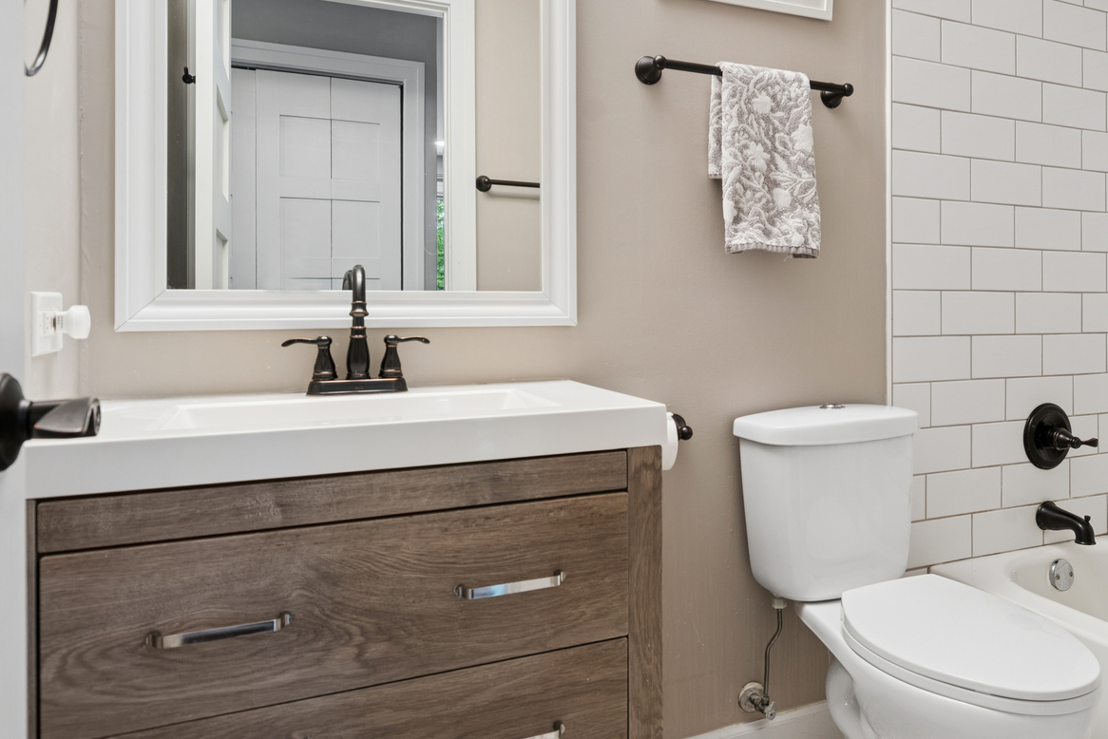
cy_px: 333
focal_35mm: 25
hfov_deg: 70.5
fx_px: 770
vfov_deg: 51.2
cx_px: 684
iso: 250
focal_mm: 12
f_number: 8
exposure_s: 1/5
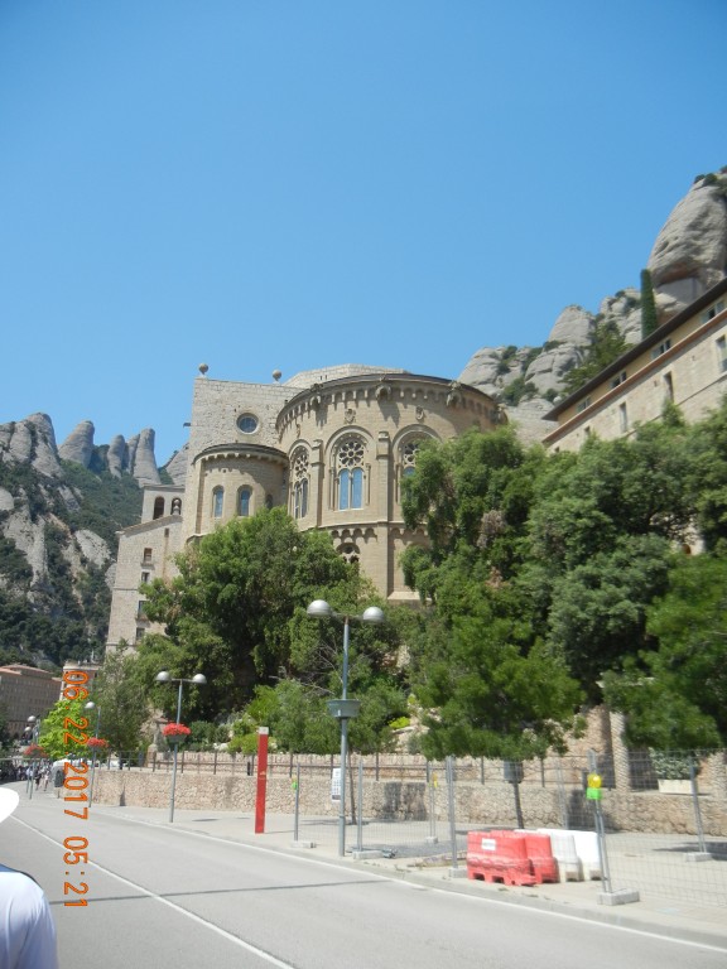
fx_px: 840
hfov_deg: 46.8
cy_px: 484
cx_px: 364
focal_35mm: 30
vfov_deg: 60.0
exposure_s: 1/332
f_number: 7
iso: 160
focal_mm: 5.4
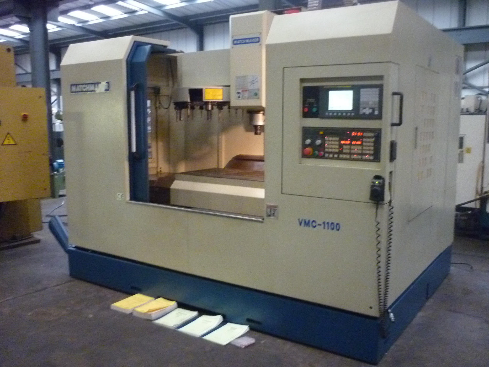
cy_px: 184
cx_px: 244
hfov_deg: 55.4
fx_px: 466
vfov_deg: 42.9
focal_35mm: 33
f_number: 2.8
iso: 800
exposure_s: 1/20
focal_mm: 5.5
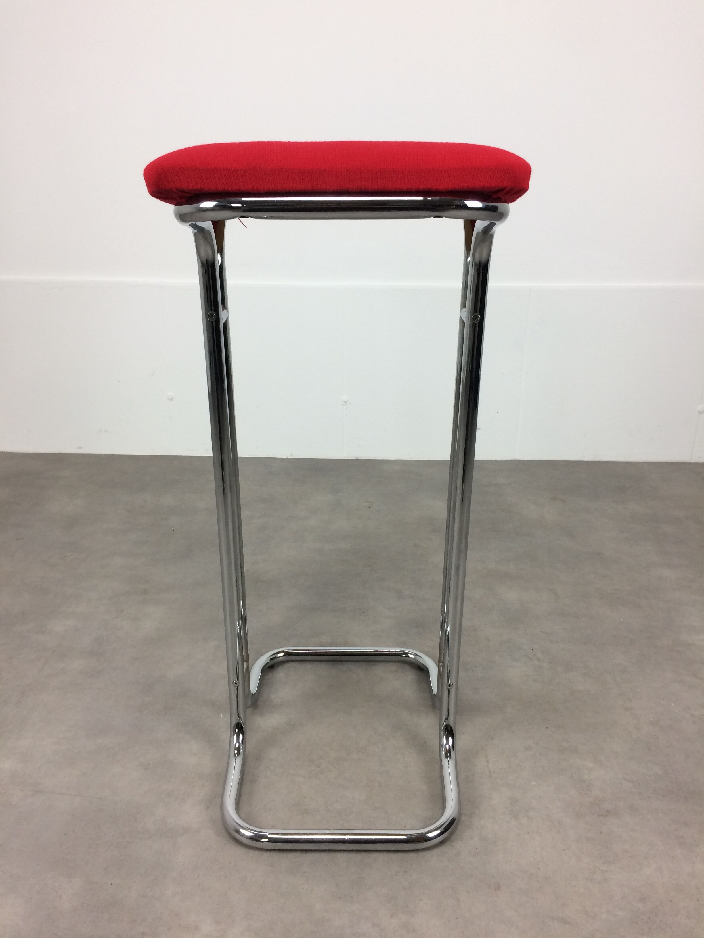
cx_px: 352
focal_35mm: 29
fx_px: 786
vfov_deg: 61.7
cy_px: 469
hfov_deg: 48.2
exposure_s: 1/33
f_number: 2.2
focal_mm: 4.15
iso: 40
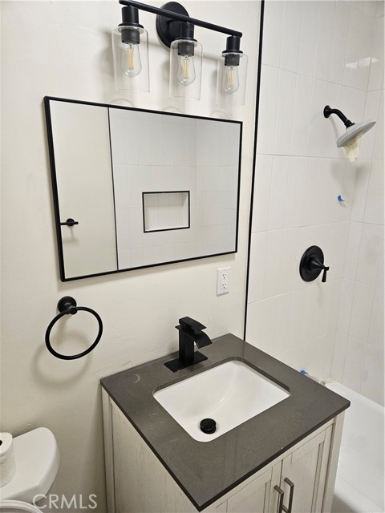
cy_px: 256
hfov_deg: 58.9
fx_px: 341
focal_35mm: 23
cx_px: 192
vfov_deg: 73.9
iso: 200
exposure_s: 1/120
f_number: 1.8
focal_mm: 5.4
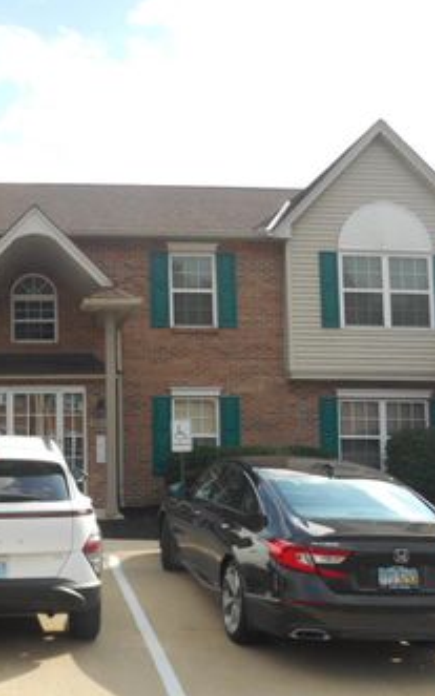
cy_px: 386
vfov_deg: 49.2
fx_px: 758
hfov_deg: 31.1
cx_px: 78
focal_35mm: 40
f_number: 3.7
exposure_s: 1/400
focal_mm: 4.5
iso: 80
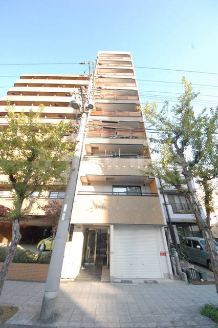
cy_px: 164
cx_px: 109
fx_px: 109
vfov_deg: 112.6
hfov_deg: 89.9
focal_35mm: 12
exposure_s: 1/400
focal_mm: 8
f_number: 10
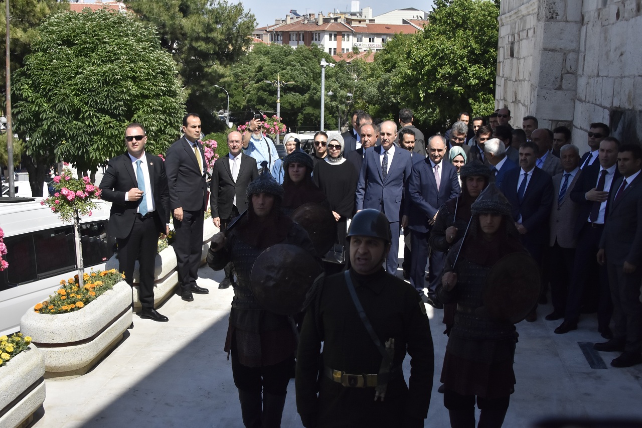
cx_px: 321
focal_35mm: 51
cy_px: 214
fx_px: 909
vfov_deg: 26.5
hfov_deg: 38.9
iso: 800
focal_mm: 34
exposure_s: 1/8000
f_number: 5.6
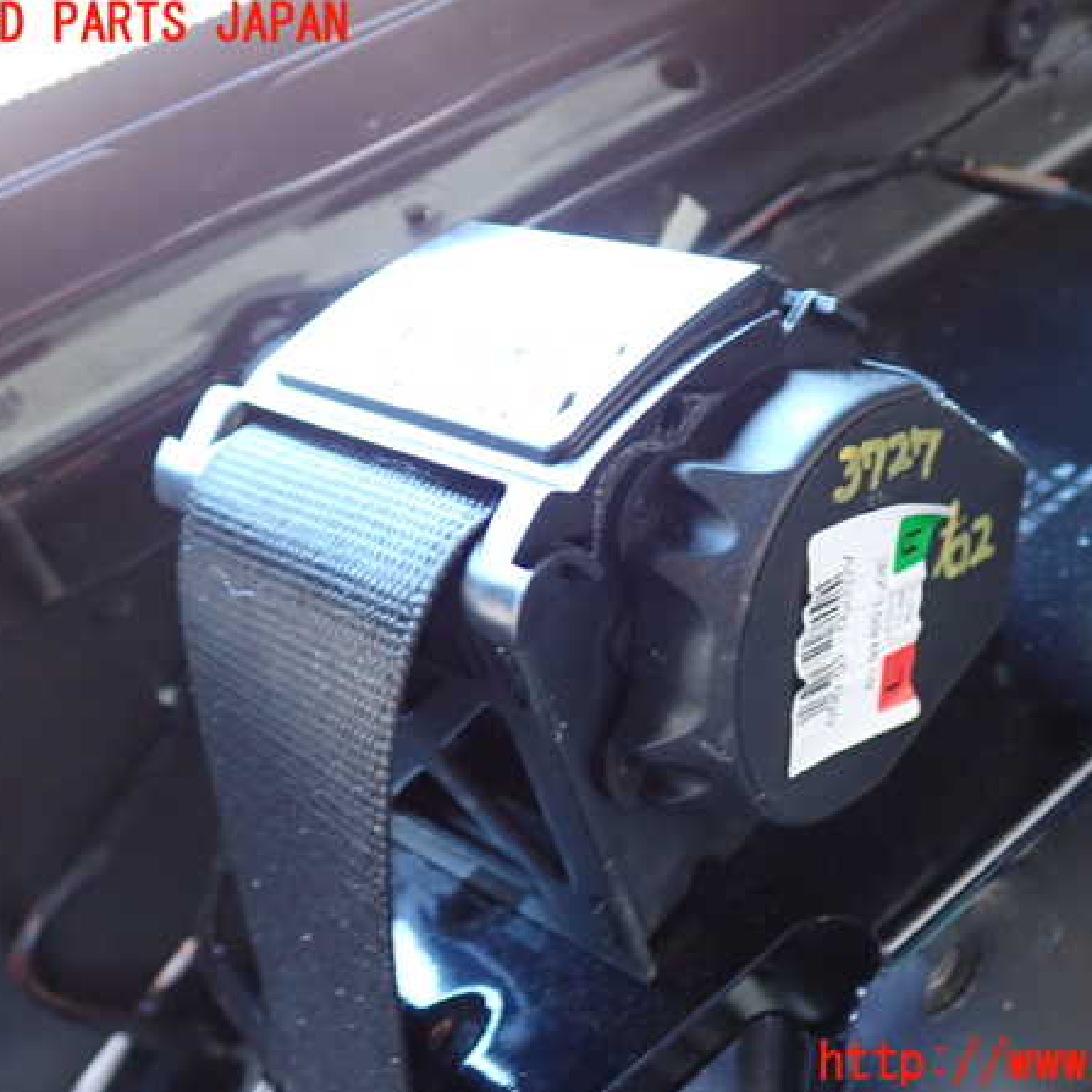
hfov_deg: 43.7
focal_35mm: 38
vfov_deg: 43.9
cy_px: 545
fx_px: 1356
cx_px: 638
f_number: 2.4
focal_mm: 5.79
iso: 640
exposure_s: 1/30
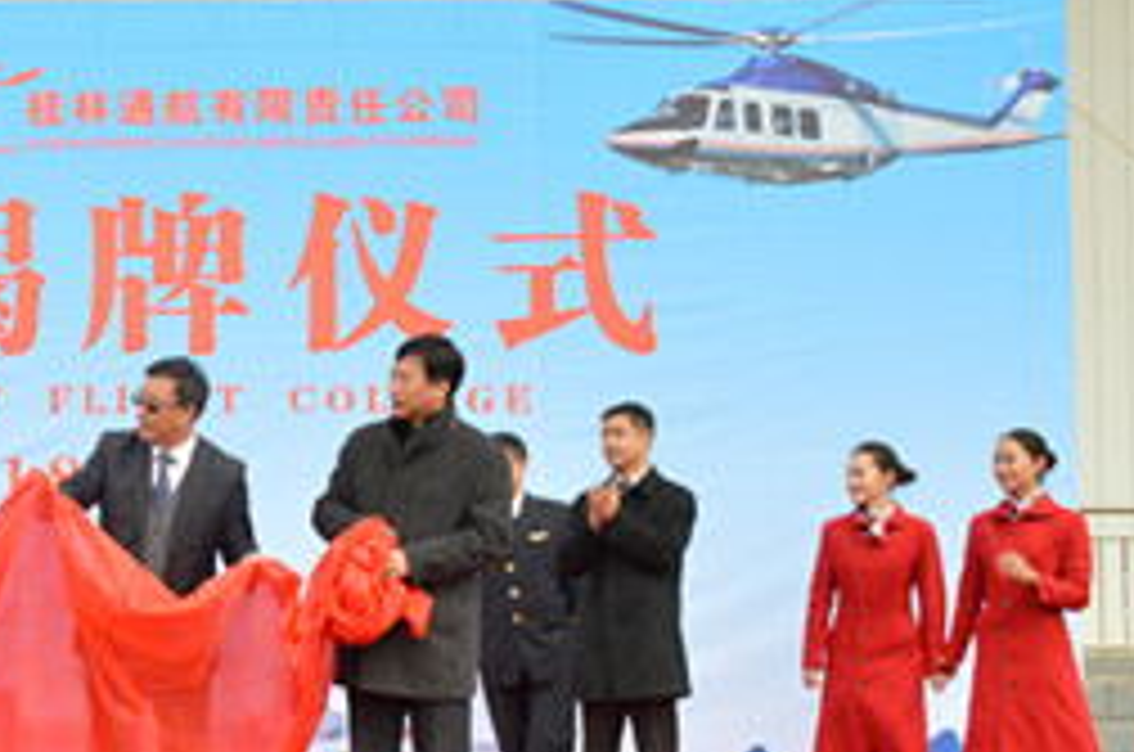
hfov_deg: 21.5
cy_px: 531
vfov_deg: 15.2
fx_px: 2804
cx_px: -153
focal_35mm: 89
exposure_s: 1/100
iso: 400
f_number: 10
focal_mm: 25
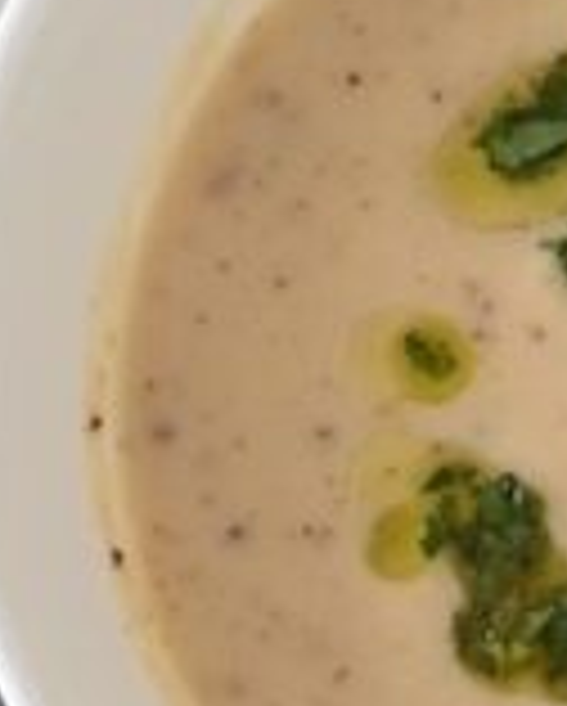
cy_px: 286
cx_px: 405
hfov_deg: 6.8
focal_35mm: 229
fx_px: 4794
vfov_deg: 8.4
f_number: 7.1
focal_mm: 50
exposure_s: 1/25
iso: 125
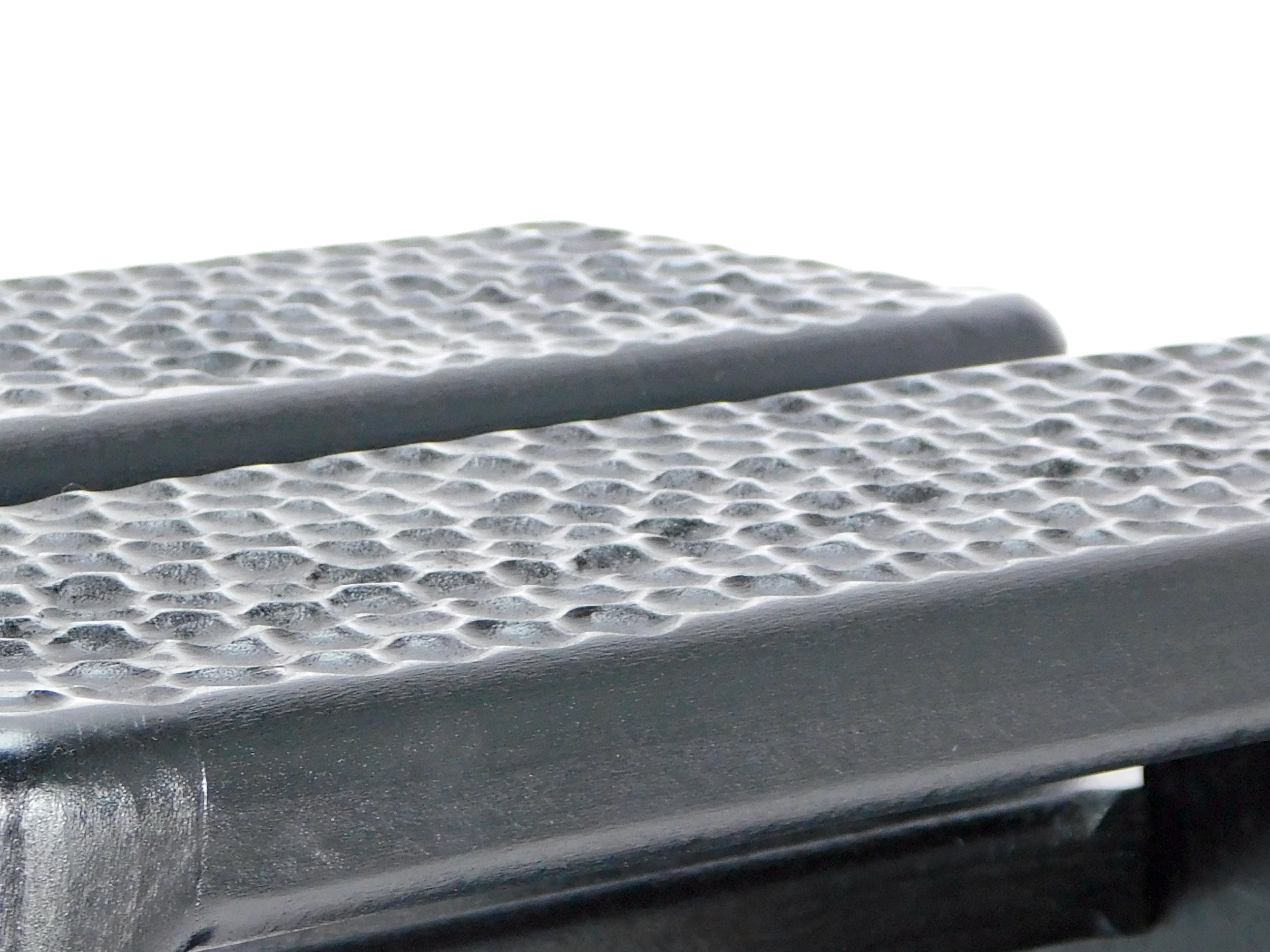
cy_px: 678
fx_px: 6383
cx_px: 271
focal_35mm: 174
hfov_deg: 11.3
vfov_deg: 8.5
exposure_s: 1/30
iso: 140
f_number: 4.5
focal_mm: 16.1
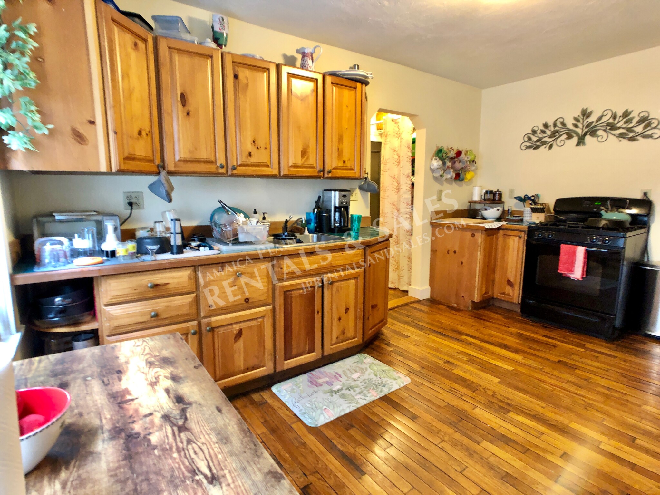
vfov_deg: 49.7
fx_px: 534
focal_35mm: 28
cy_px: 248
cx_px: 330
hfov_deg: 63.4
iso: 200
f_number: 1.8
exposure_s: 1/15
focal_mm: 3.99
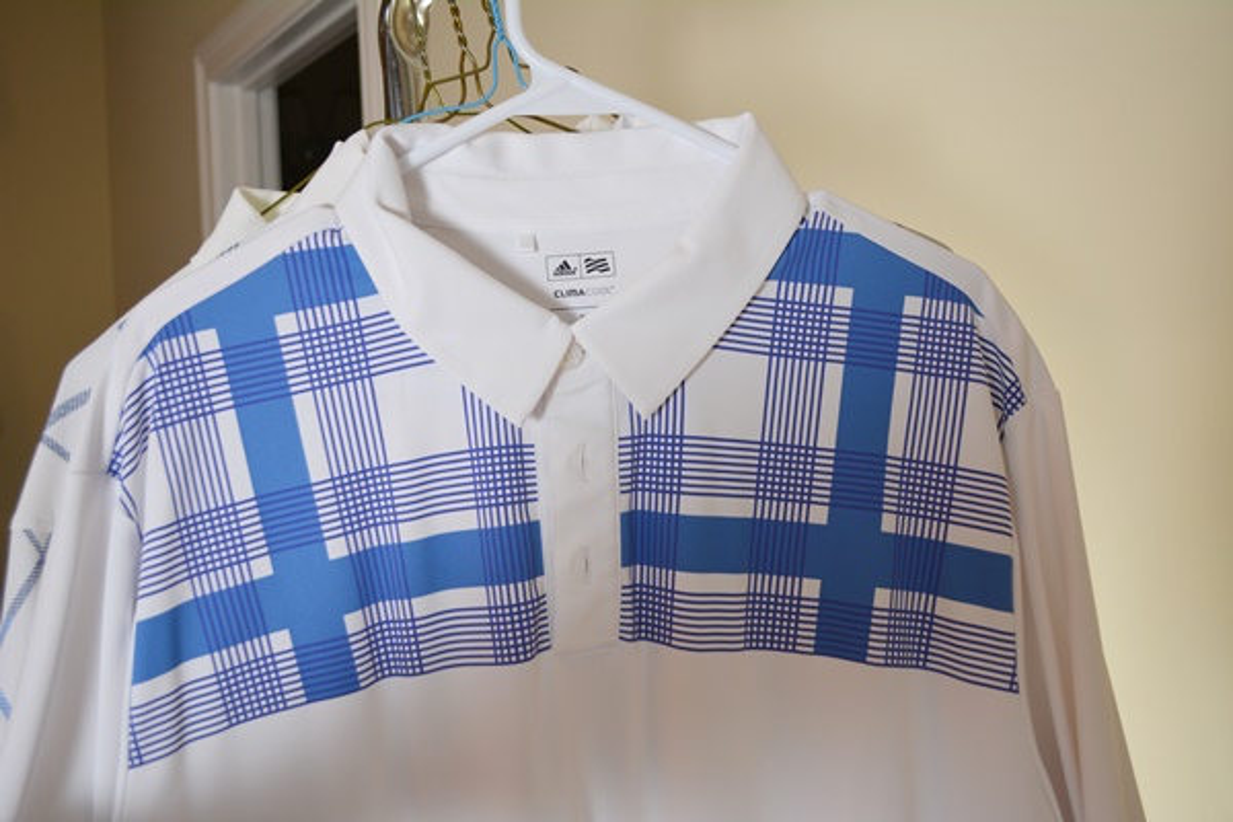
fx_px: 1130
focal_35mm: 33
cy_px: 411
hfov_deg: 57.2
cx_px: 616
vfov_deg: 40.0
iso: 400
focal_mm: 22
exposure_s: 1/60
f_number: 4
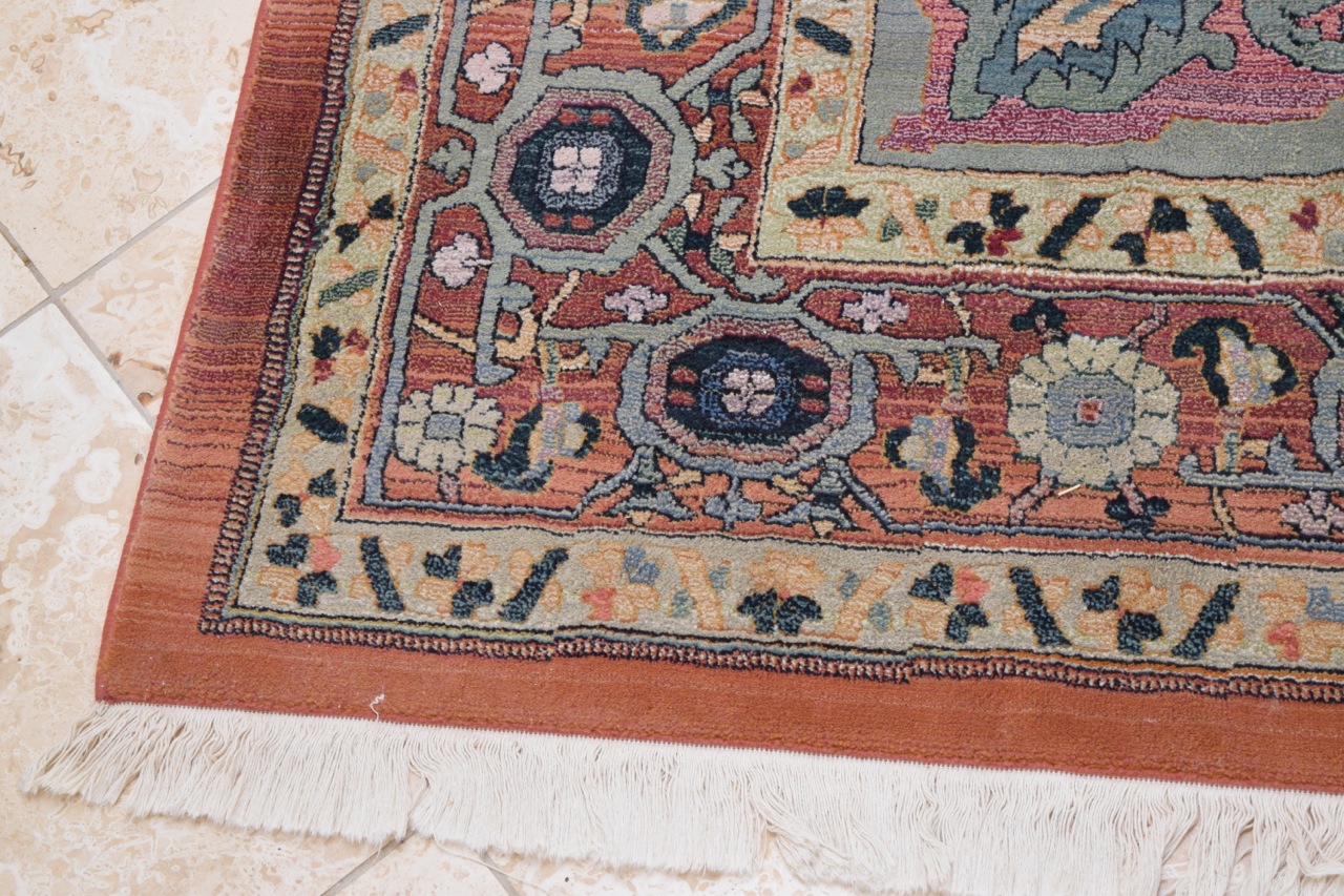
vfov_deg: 17.5
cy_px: 448
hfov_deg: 26.0
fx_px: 2911
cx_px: 672
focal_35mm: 78
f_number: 5.6
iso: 800
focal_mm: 52
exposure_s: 1/125
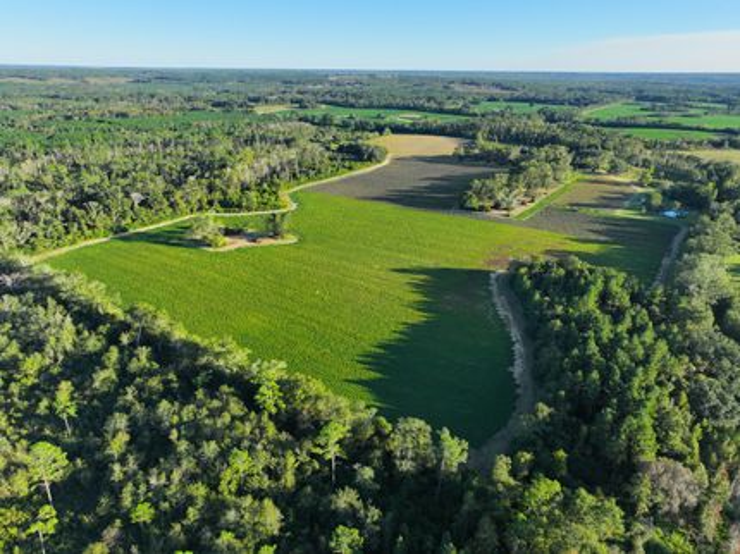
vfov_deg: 56.8
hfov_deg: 71.6
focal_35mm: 24
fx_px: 513
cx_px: 370
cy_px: 277
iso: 330
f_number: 2.8
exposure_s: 1/1600
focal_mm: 12.29
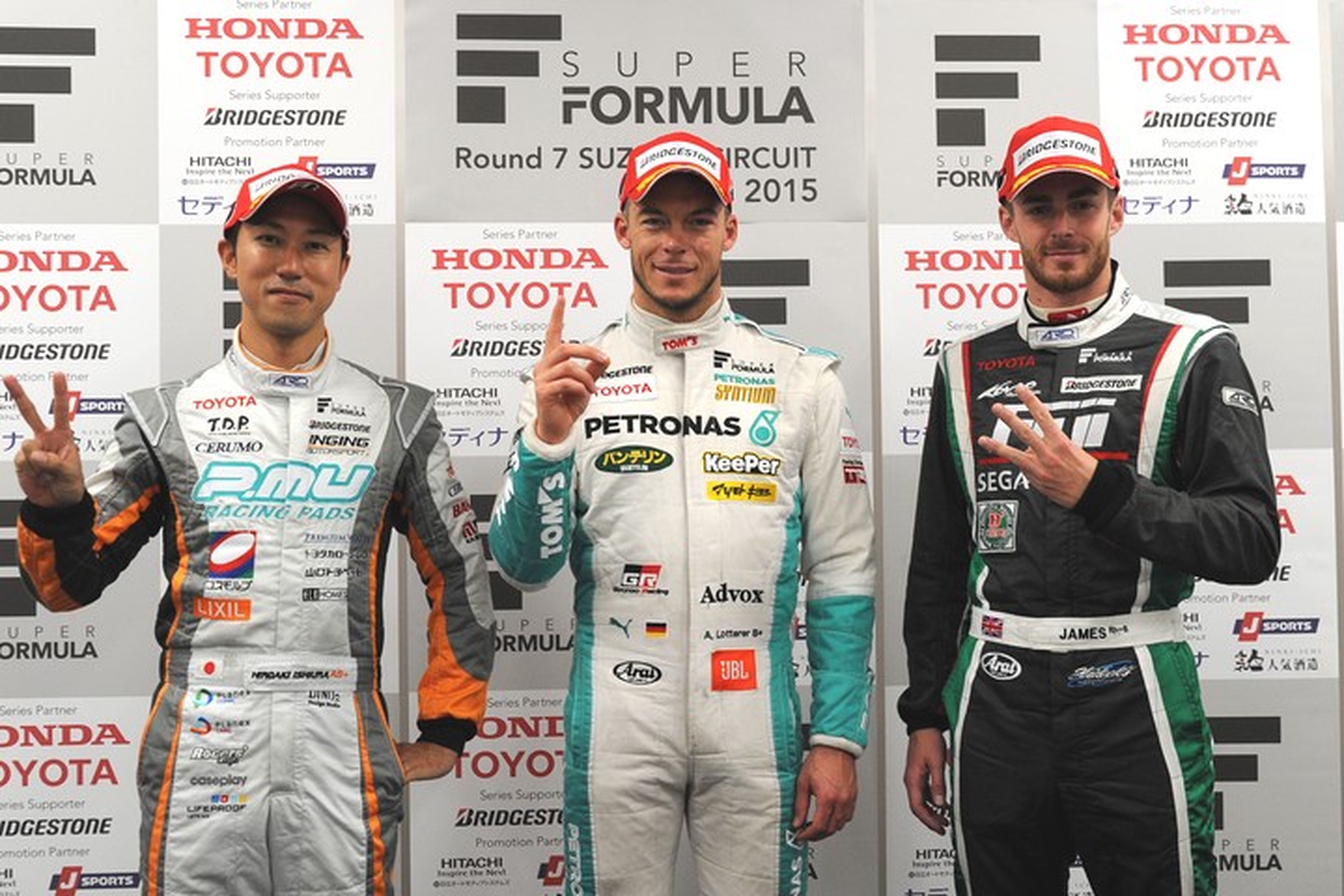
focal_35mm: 35
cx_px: 672
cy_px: 448
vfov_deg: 37.9
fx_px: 1307
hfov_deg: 54.4
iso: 1600
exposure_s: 1/180
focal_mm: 35
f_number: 6.7
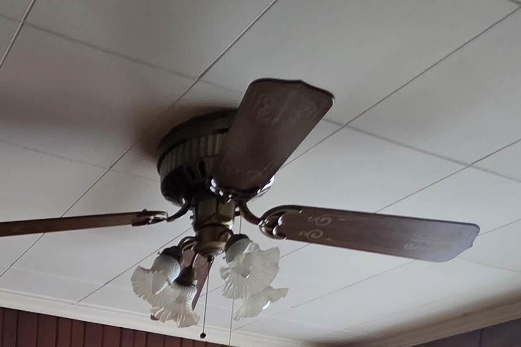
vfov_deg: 21.2
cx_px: 7
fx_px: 651
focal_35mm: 45
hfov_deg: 38.9
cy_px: 608
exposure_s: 1/100
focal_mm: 2.2
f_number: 1.9
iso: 400
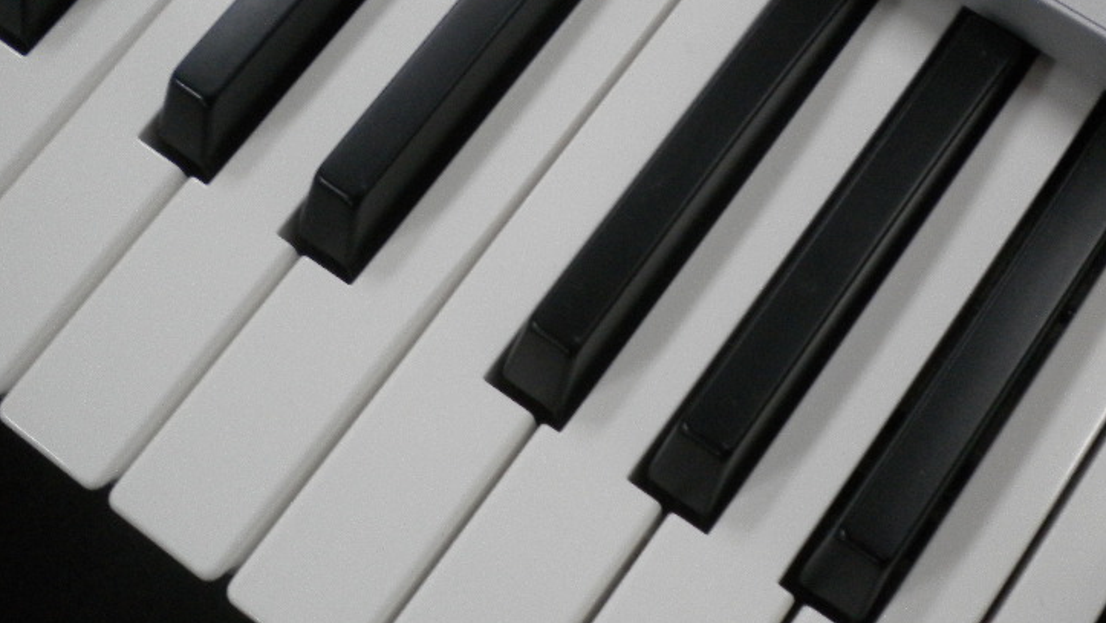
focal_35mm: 54
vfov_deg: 22.2
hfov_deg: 38.4
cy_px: 234
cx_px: 632
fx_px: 1584
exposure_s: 1/60
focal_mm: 6.3
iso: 296
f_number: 3.1
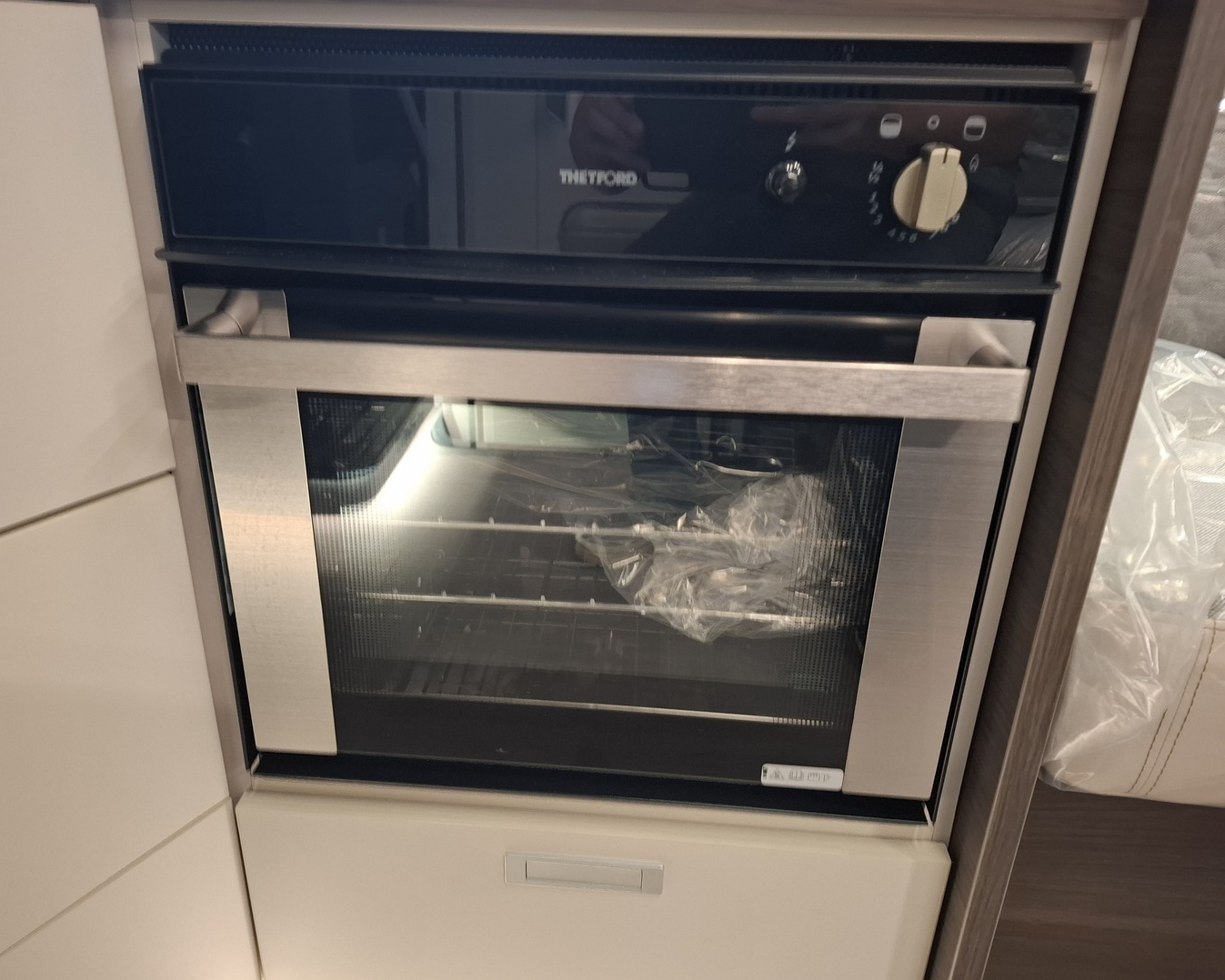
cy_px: 490
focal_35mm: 24
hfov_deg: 70.2
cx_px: 587
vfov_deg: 58.8
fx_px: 870
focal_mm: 5.54
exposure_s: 1/33
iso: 400
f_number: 1.8
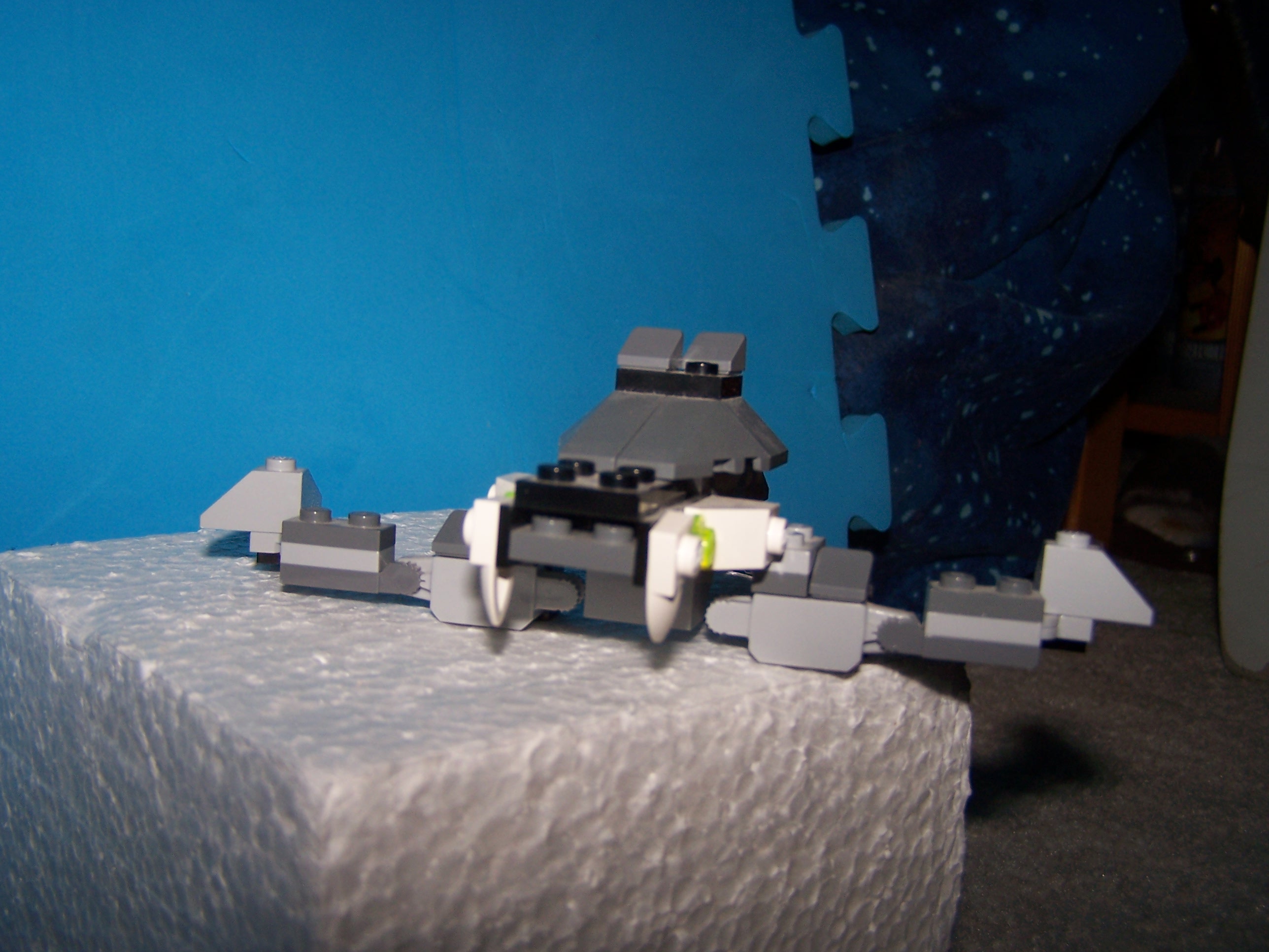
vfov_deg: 37.7
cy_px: 476
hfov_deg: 49.0
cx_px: 634
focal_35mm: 38
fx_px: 1393
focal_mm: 6.3
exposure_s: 1/60
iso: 80
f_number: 2.8
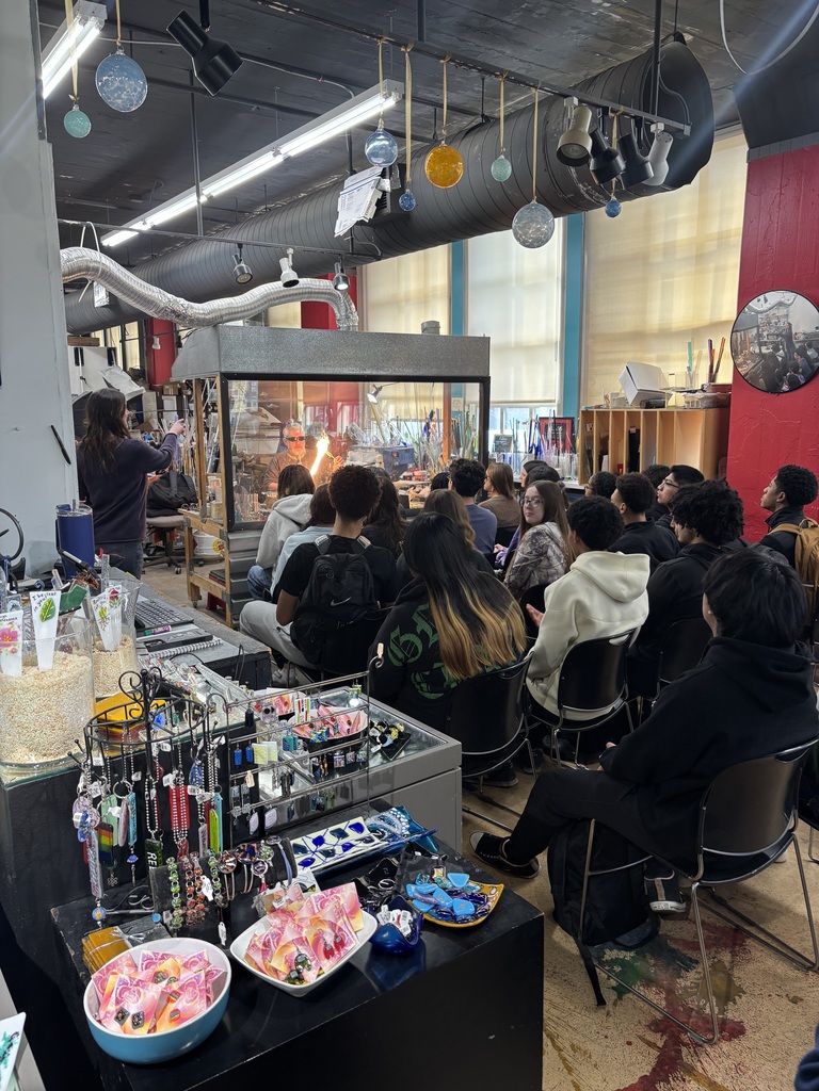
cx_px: 410
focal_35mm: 26
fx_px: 820
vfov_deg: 67.3
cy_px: 546
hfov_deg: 53.1
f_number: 1.6
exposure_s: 1/60
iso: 64
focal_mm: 5.96
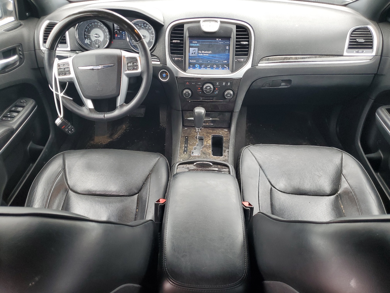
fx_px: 293
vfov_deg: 53.1
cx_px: 195
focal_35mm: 26
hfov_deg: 67.3
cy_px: 146
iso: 72
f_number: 1.5
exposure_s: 1/120
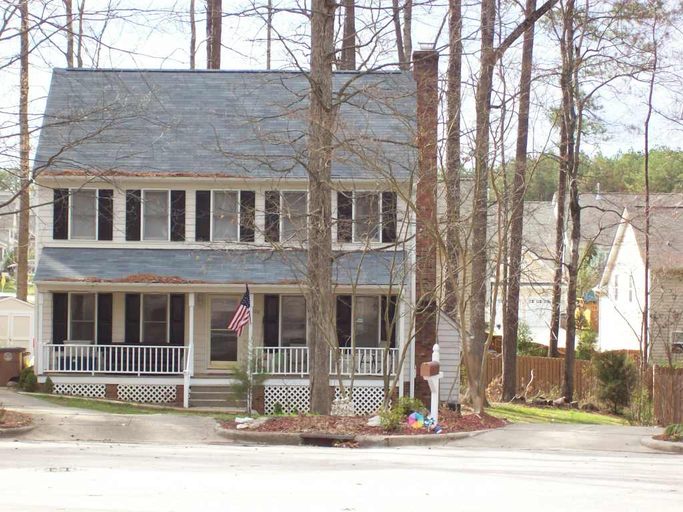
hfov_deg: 18.2
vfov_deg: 13.7
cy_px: 256
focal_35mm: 108
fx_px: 2131
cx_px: 342
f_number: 4.8
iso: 80
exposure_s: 1/130
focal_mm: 18
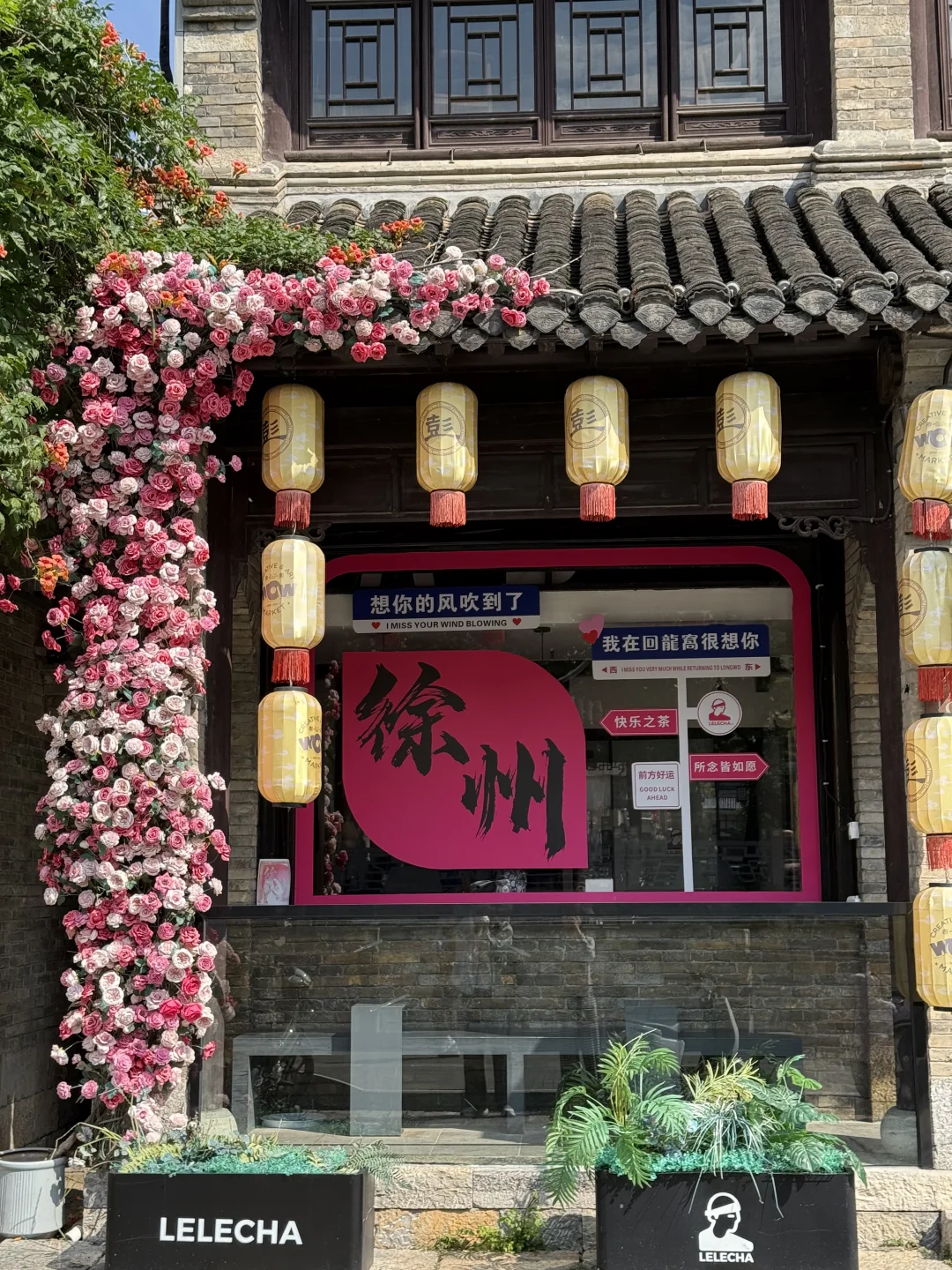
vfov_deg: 39.7
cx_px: 476
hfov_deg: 30.3
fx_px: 1760
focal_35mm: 48
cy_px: 635
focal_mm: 6.76
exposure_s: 1/1678
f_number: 1.78
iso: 64
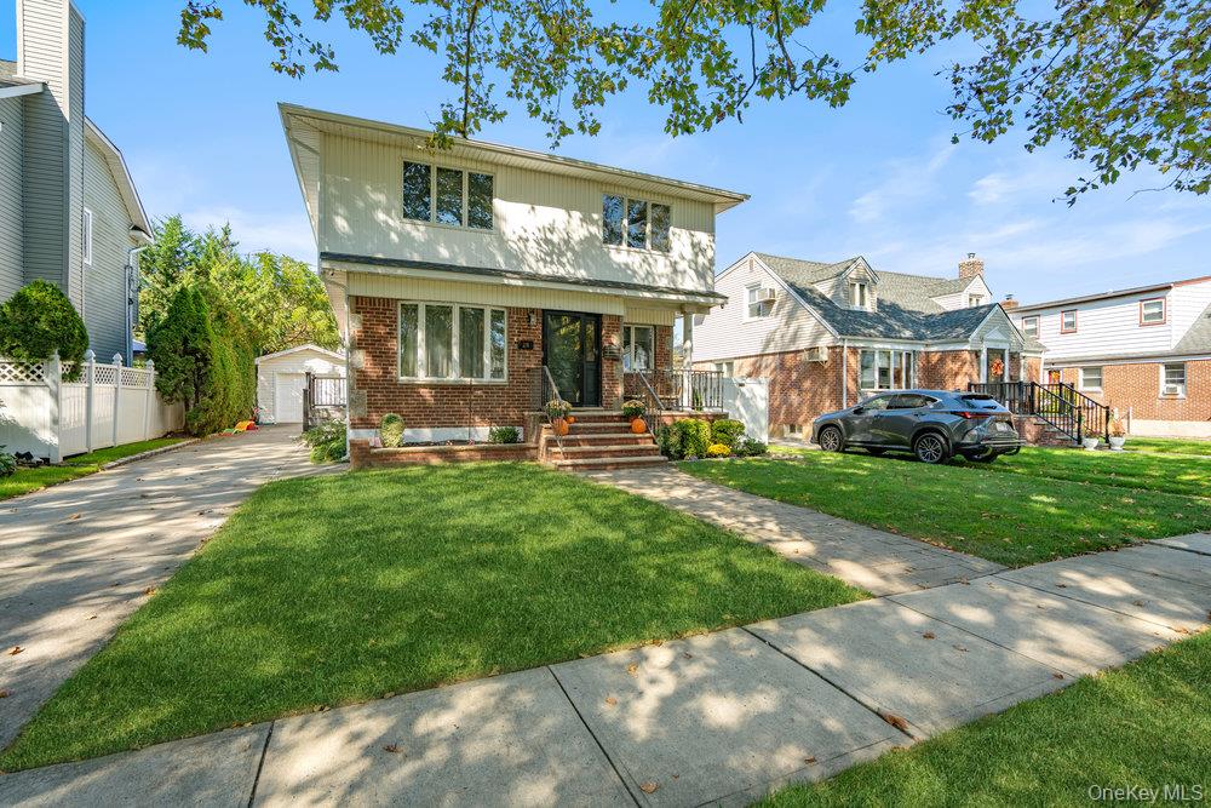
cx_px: 606
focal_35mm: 16
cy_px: 404
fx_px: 538
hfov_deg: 96.7
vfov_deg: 73.8
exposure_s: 1/200
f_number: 5
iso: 160
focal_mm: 16
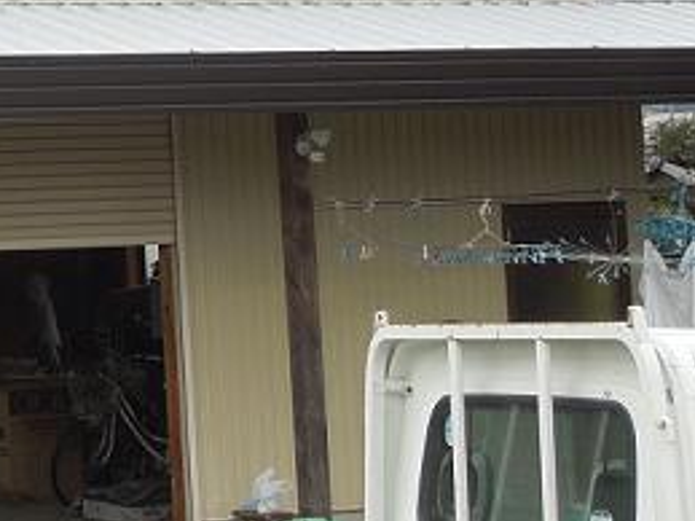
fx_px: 2930
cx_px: -533
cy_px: -115
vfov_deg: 10.0
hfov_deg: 12.4
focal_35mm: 146
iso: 100
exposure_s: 1/200
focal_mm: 7
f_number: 3.8
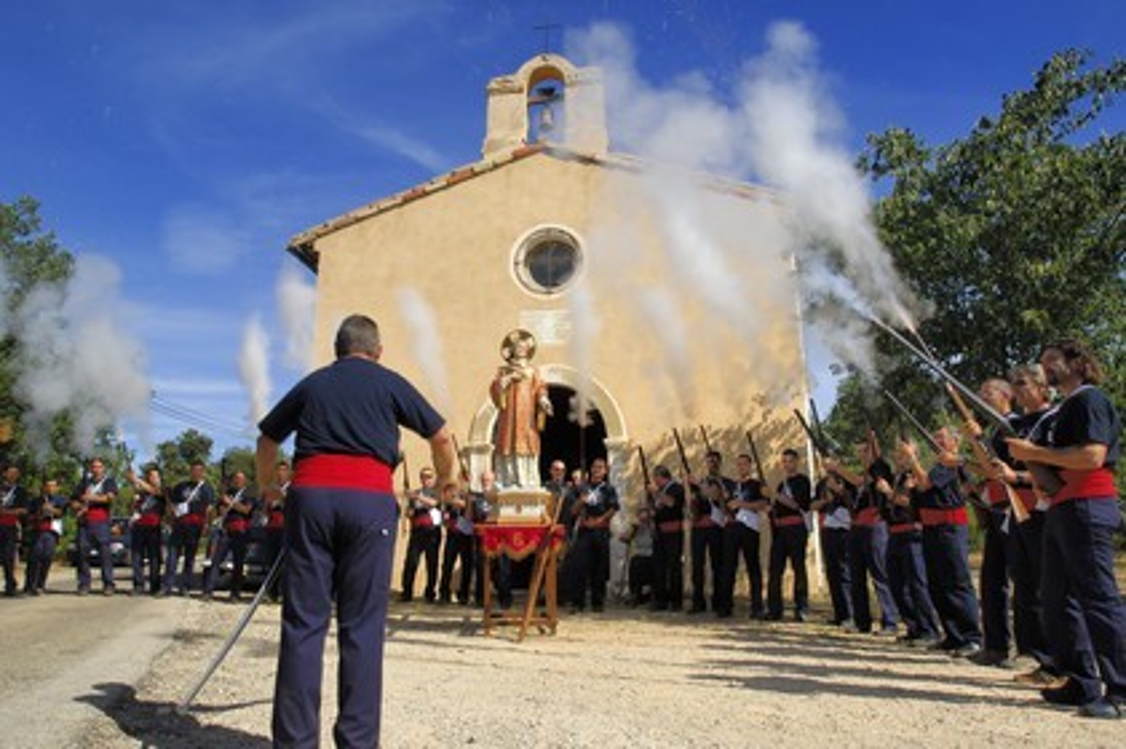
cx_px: 563
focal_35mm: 26
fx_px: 797
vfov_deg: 50.3
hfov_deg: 70.5
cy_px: 374
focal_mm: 17
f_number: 13
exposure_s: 1/125
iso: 100
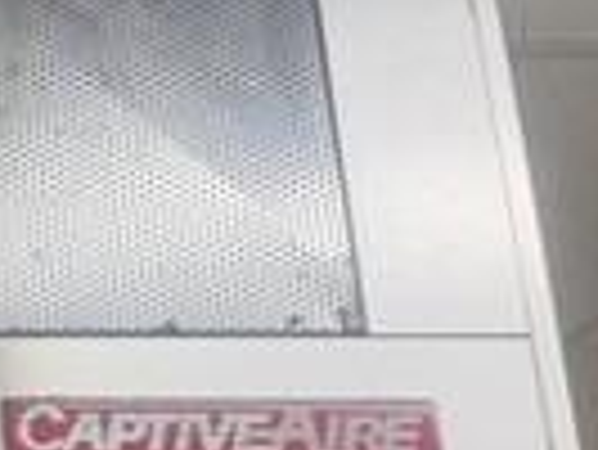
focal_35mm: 119
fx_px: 2058
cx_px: -688
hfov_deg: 13.5
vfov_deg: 12.5
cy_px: 266
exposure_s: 1/120
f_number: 1.8
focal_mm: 5.4
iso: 125
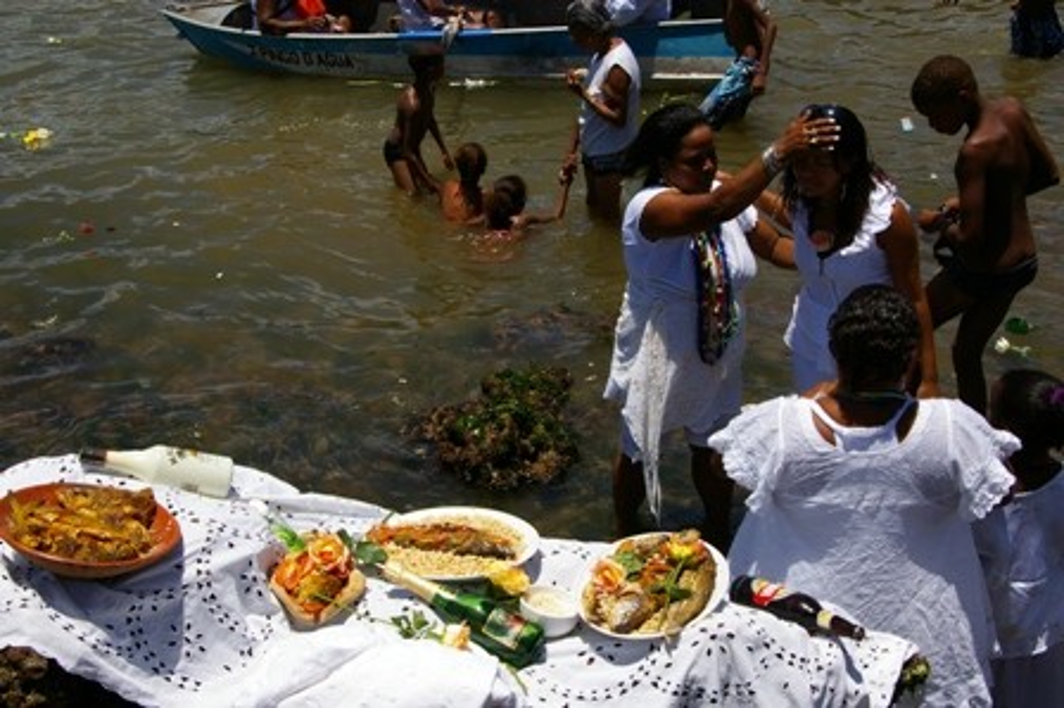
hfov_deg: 40.0
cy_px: 354
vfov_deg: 27.2
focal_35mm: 50
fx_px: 1462
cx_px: 532
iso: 200
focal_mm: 33
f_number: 13
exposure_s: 1/250
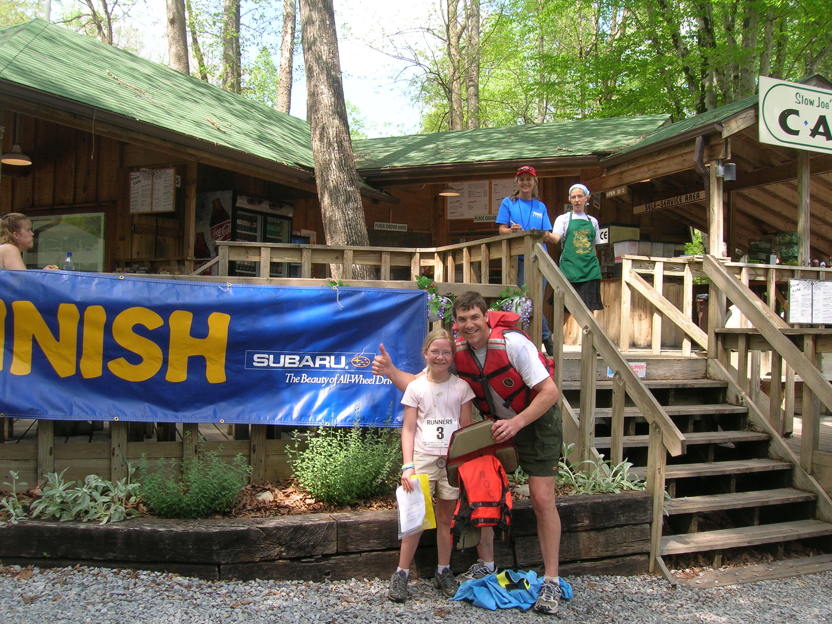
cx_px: 416
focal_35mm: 34
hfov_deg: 54.0
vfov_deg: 41.8
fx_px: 817
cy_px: 312
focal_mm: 5.7
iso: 50
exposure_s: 1/90.8
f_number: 4.9
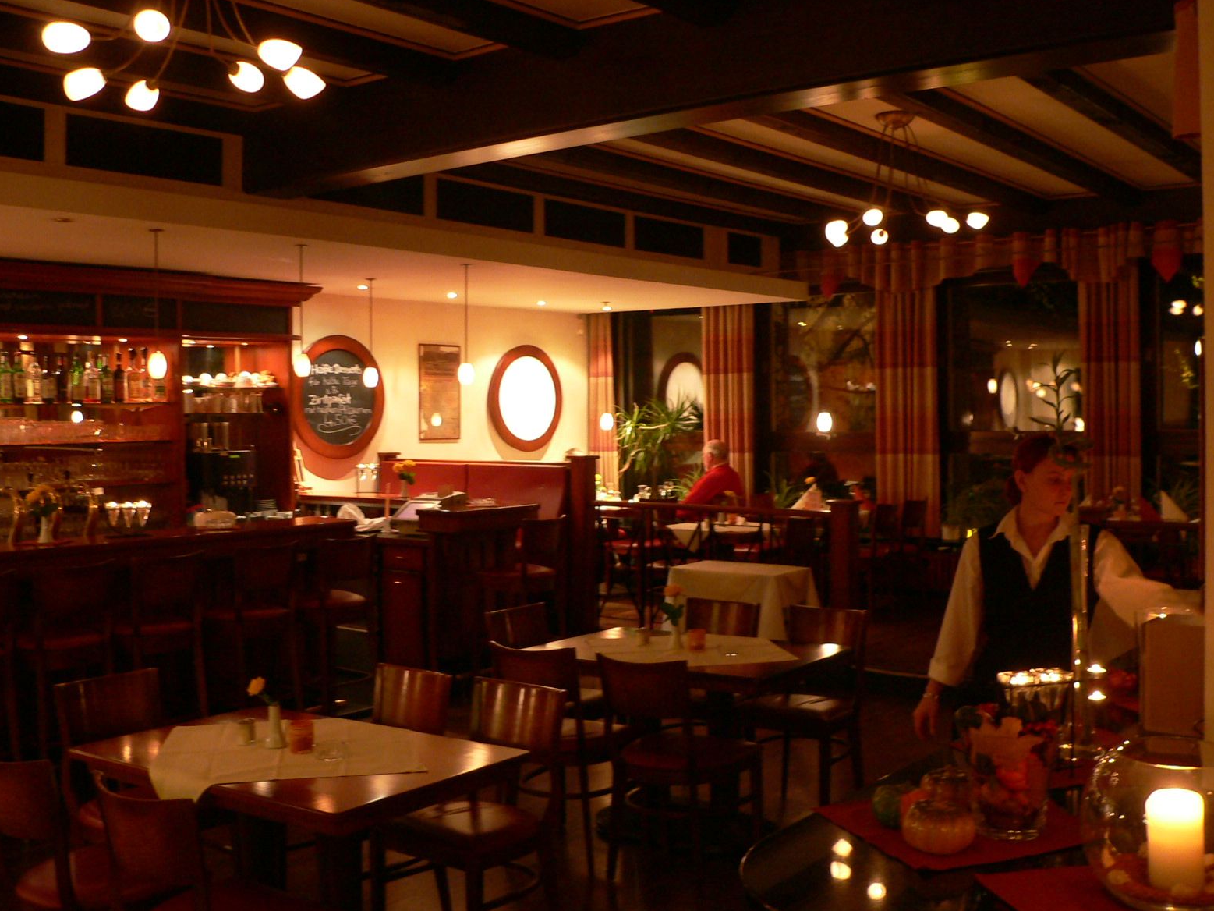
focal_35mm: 37
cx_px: 619
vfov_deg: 38.7
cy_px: 457
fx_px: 1298
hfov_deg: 50.1
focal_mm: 6
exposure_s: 1/4
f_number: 2.8
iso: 200
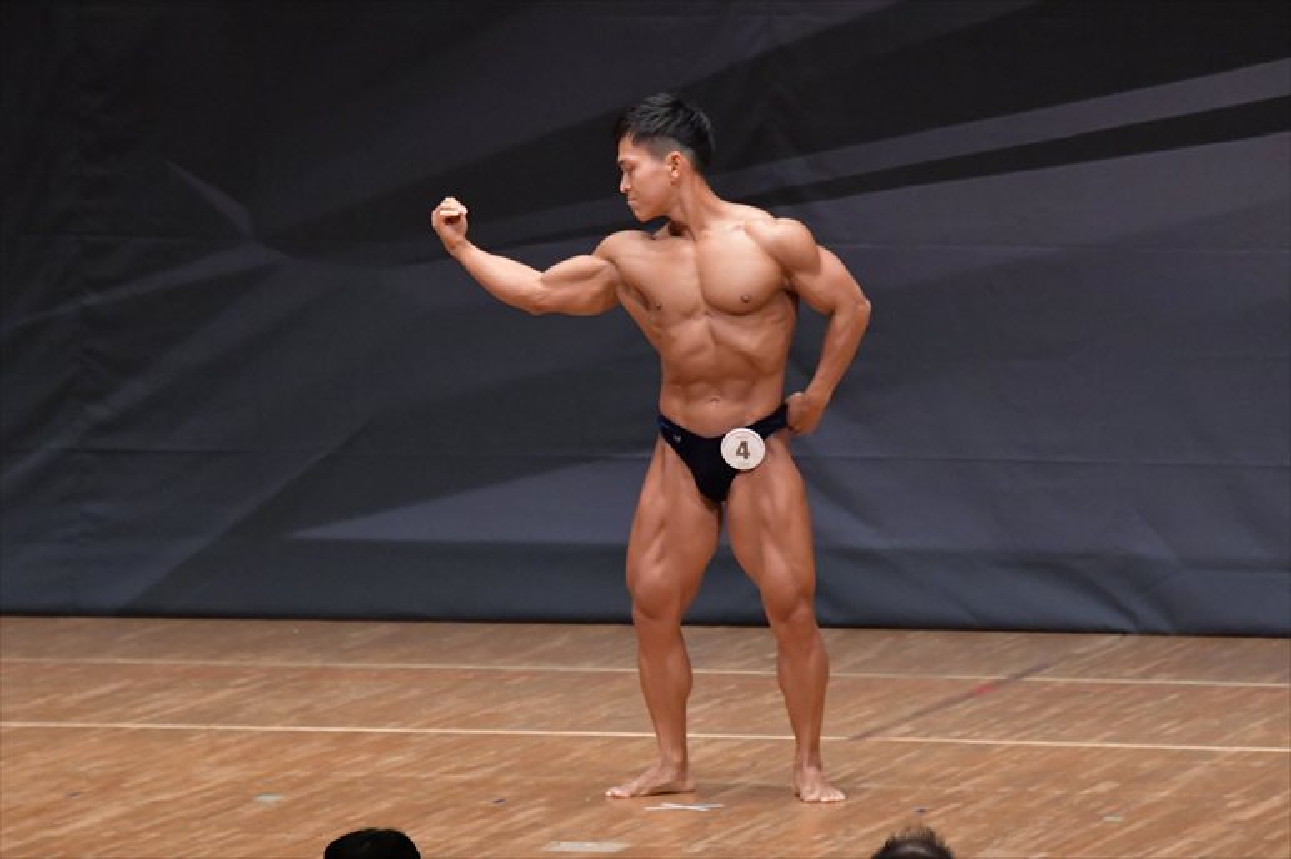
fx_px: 10216
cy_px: 430
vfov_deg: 4.8
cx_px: 646
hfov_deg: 7.2
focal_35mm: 285
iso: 6400
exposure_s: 1/400
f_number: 5.6
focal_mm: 190
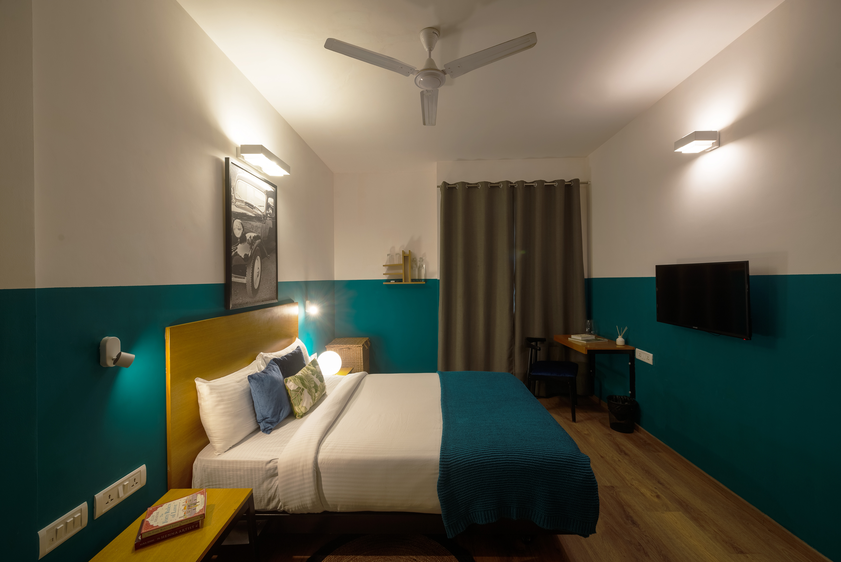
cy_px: 281
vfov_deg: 81.3
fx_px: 327
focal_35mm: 14
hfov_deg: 104.2
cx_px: 420
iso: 125
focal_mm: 14
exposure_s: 1/30
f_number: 9
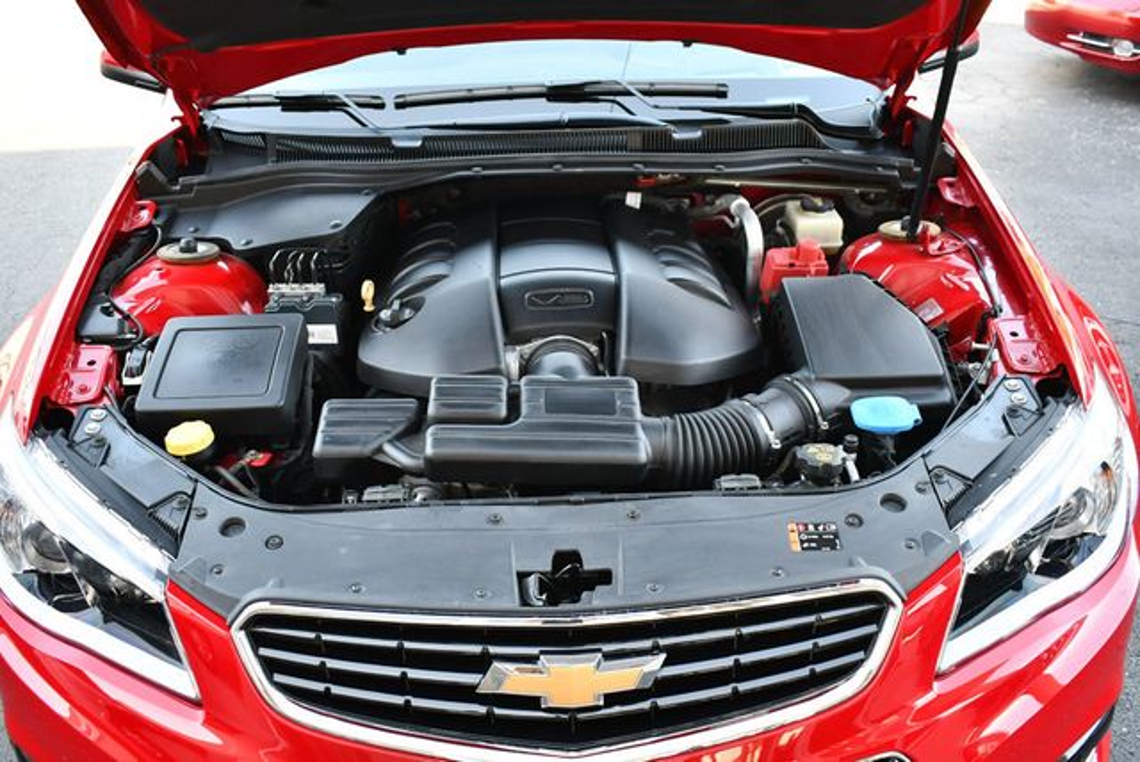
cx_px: 570
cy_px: 381
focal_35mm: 36
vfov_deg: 36.9
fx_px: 1141
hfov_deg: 53.1
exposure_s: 1/250
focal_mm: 18
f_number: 3.5
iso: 720
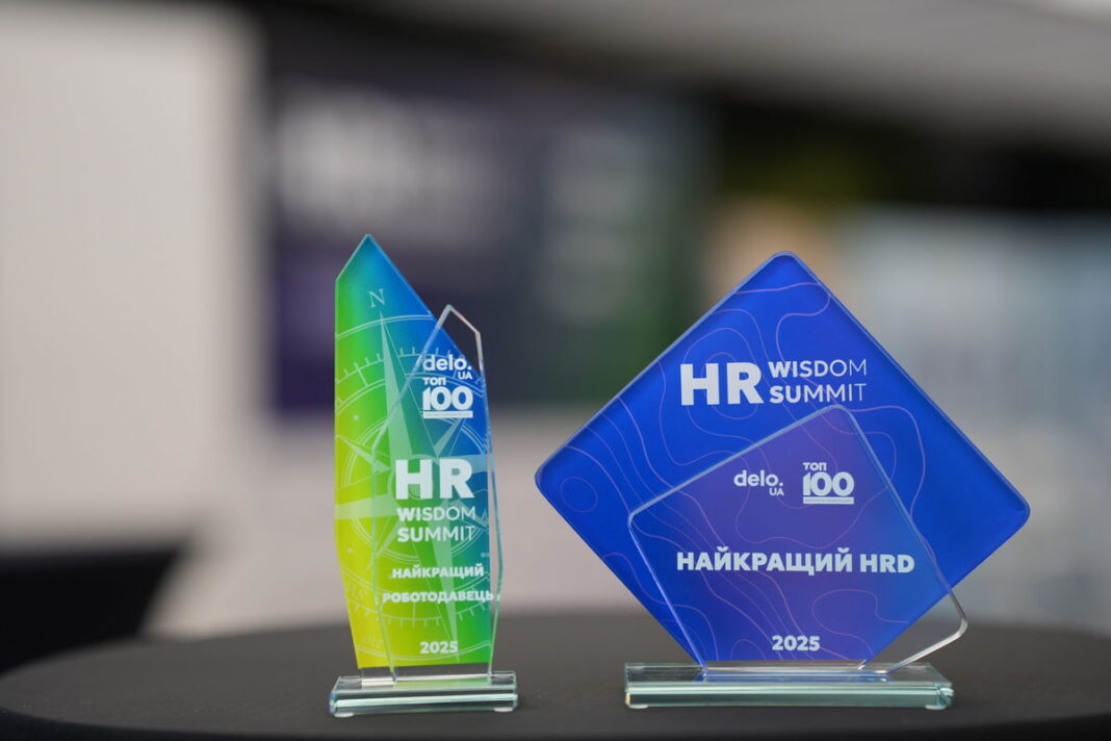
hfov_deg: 23.9
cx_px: 556
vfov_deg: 16.1
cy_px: 370
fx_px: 2623
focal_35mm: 85
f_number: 1.8
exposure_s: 1/125
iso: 320
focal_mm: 85
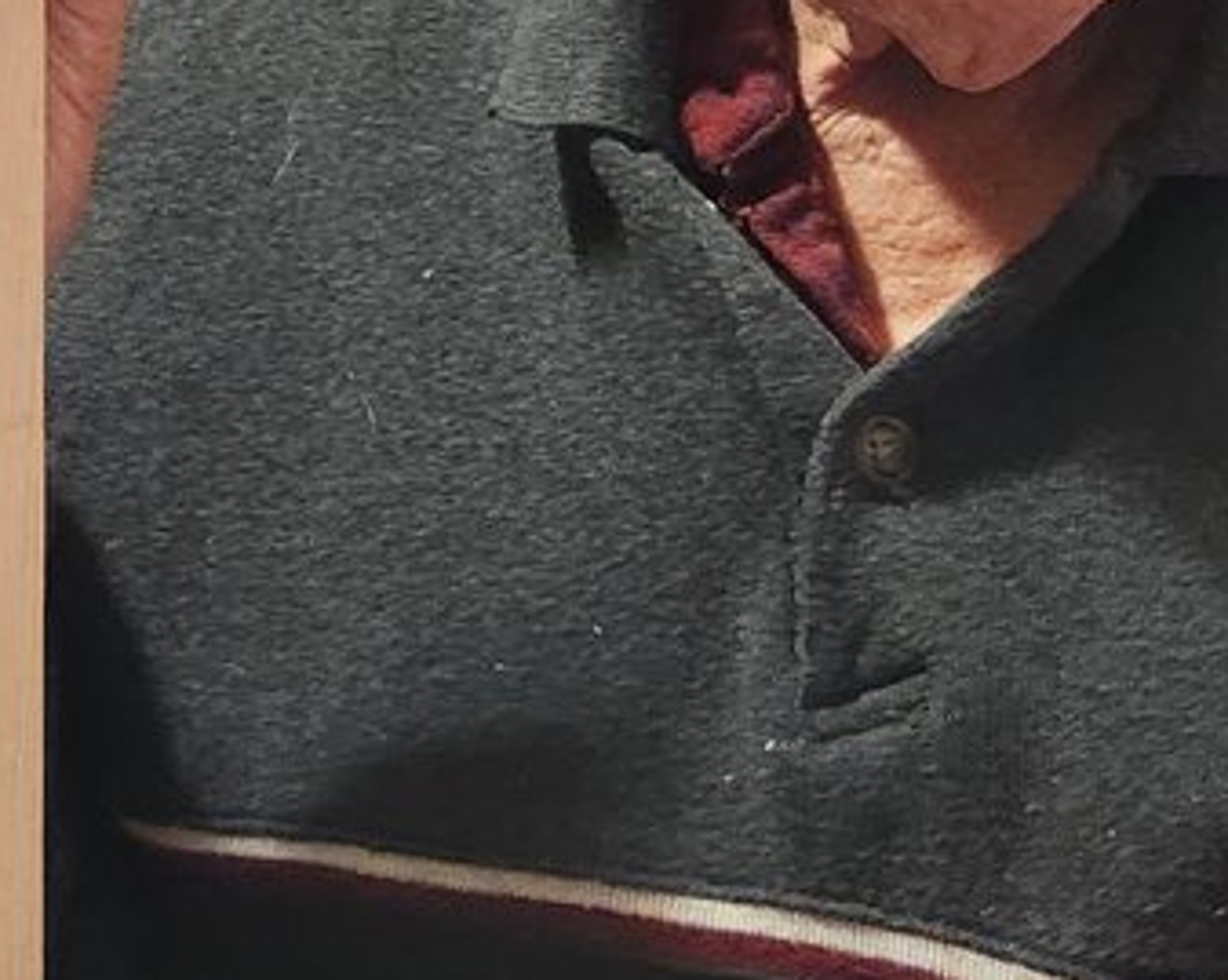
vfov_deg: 14.7
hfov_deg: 18.9
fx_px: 3631
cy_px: -301
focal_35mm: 100
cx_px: 175
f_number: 1.8
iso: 640
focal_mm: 5.4
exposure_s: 1/40
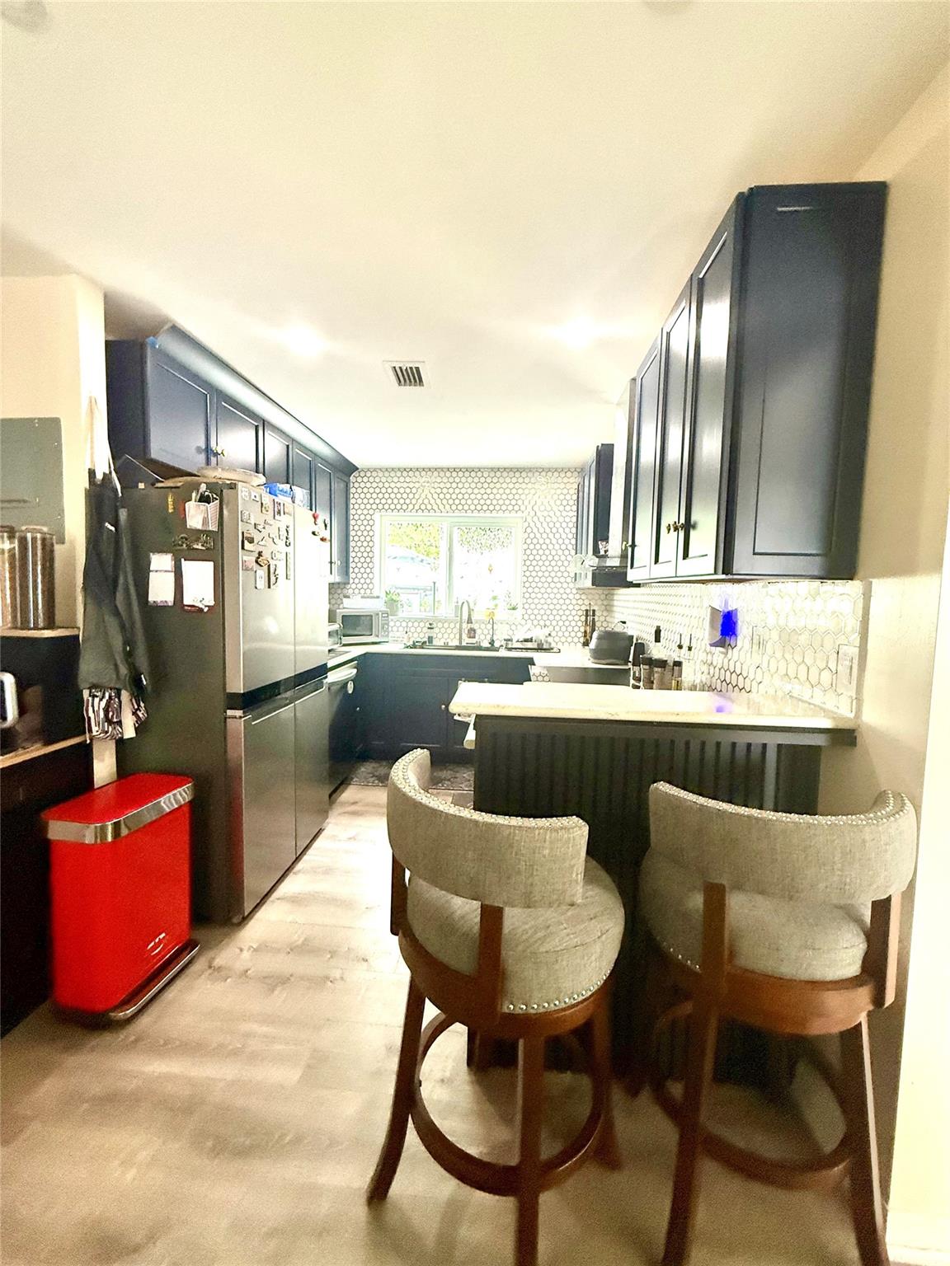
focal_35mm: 14
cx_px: 475
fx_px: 512
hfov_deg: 85.7
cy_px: 633
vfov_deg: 102.1
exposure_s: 1/74
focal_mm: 2.22
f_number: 2.2
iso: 400
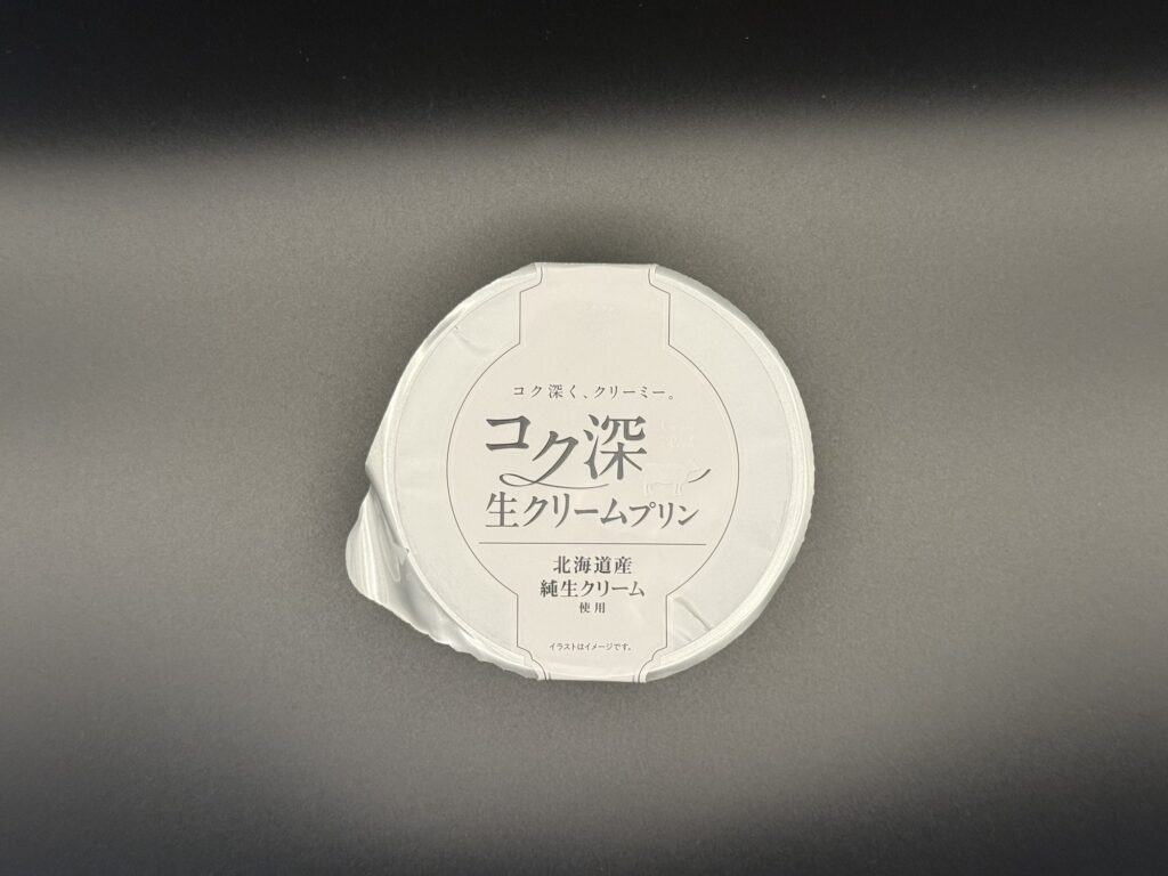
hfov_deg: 39.7
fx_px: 1620
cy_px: 438
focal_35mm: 48
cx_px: 584
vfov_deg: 30.3
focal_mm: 6.76
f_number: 1.78
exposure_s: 1/121
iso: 80
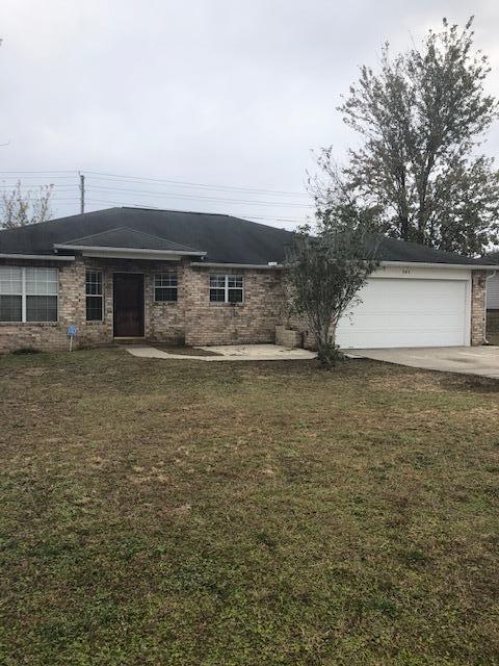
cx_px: 250
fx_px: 538
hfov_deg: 49.7
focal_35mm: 28
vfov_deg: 63.4
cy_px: 333
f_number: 1.8
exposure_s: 1/771
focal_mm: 3.99
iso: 20
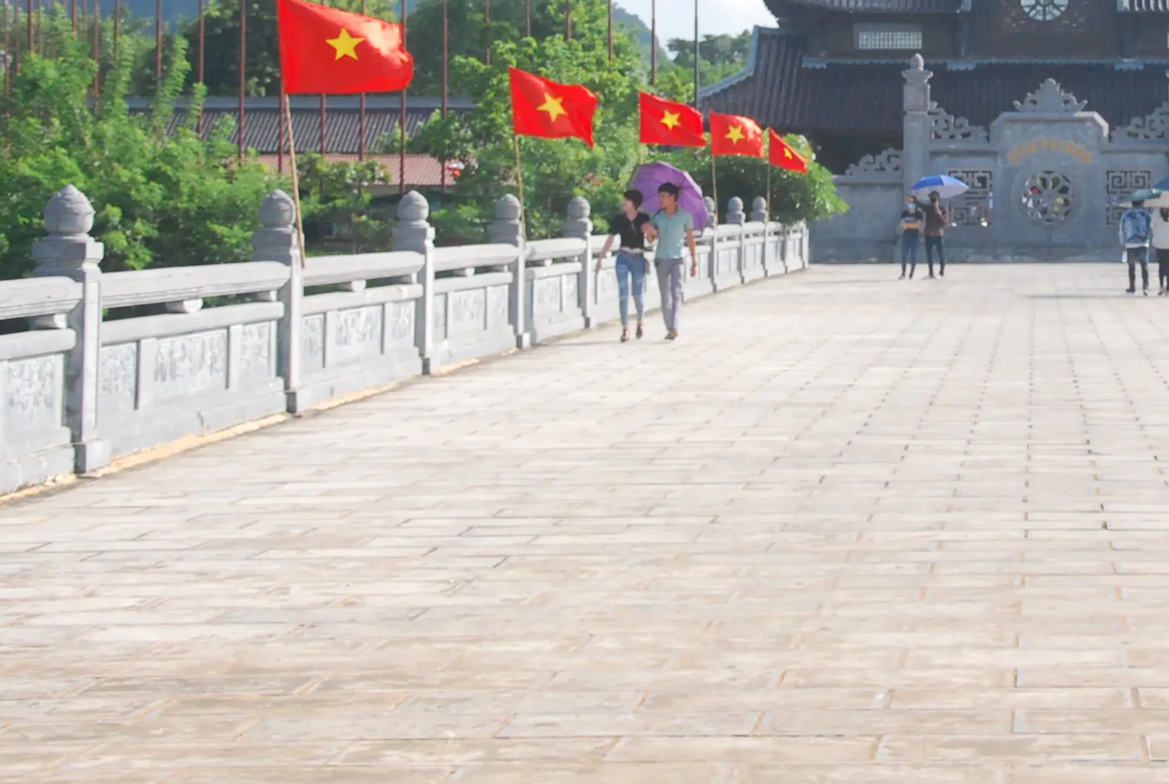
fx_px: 2961
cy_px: 75
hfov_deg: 22.0
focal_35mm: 91
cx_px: 971
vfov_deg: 14.9
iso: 800
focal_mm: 28
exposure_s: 1/4000
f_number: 5
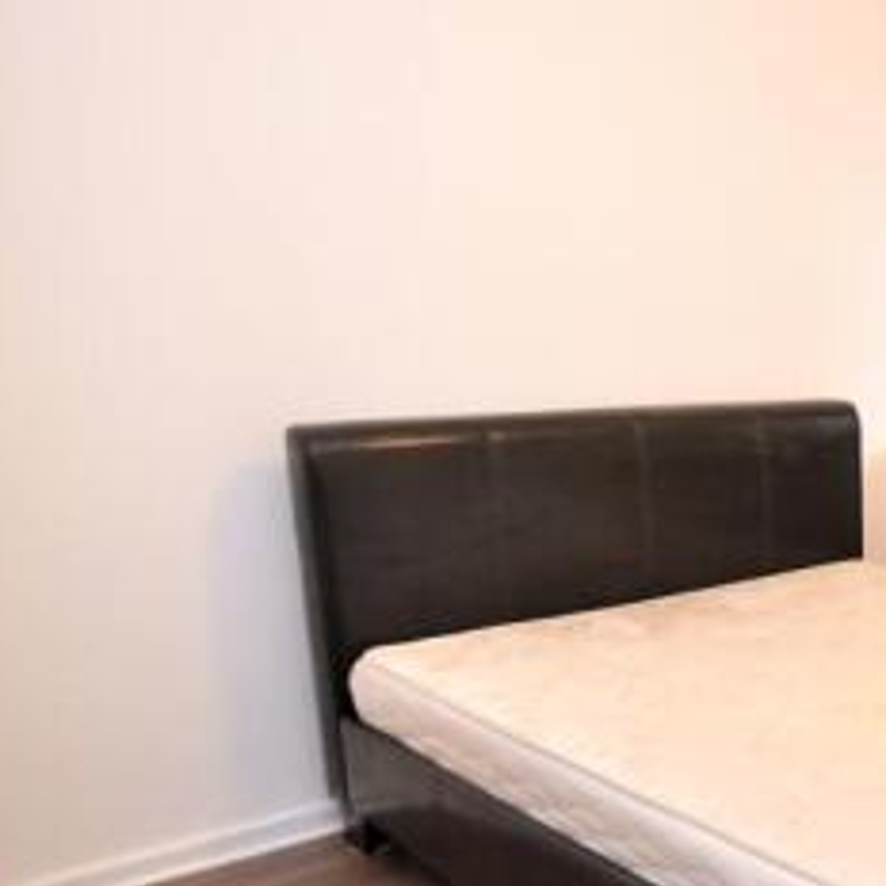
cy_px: 529
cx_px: 1029
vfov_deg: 45.8
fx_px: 1042
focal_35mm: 36
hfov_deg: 36.8
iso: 1250
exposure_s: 1/60
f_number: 3.5
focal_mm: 10
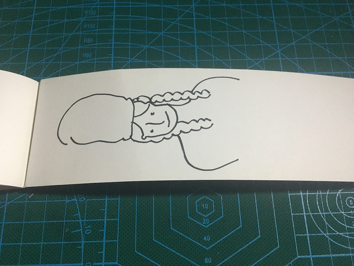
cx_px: 177
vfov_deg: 48.2
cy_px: 133
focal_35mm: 29
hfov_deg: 61.7
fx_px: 297
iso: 200
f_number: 2.2
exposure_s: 1/25
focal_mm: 4.15
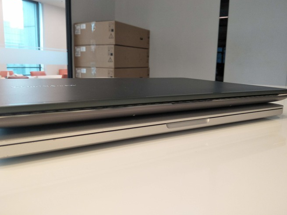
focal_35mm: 22
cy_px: 101
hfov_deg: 76.3
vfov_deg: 61.0
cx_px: 137
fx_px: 182
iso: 330
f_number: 2.2
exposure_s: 1/30
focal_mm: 3.46
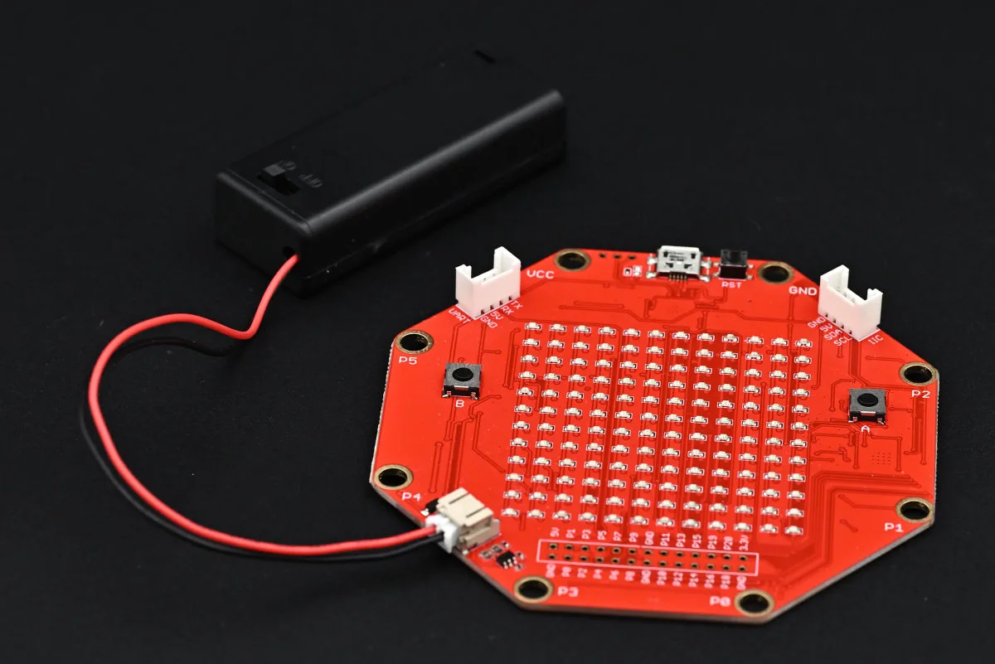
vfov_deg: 13.1
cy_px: 332
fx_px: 2903
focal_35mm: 105
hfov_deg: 19.4
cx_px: 498
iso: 800
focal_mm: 105
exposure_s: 1/40
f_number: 9
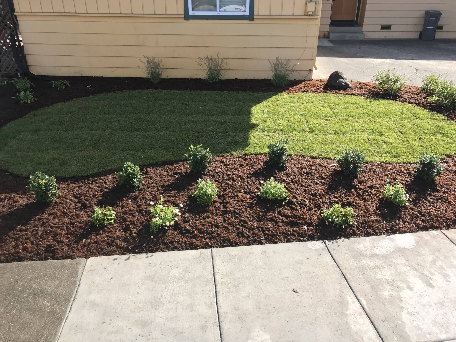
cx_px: 228
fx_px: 369
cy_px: 171
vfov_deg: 49.7
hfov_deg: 63.4
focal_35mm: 28
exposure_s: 1/573
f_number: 1.8
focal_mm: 3.99
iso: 20
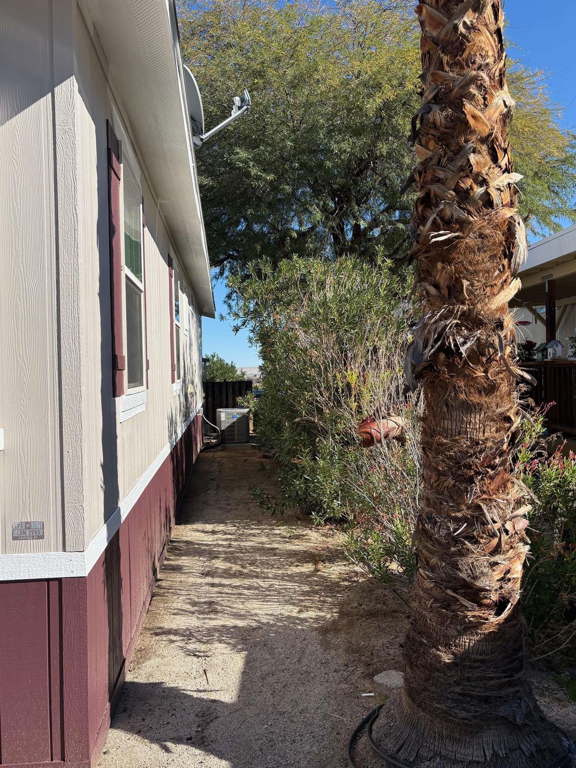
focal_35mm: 28
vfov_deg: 63.4
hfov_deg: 49.7
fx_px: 621
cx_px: 277
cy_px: 368
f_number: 1.6
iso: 50
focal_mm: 5.96
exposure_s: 1/2985
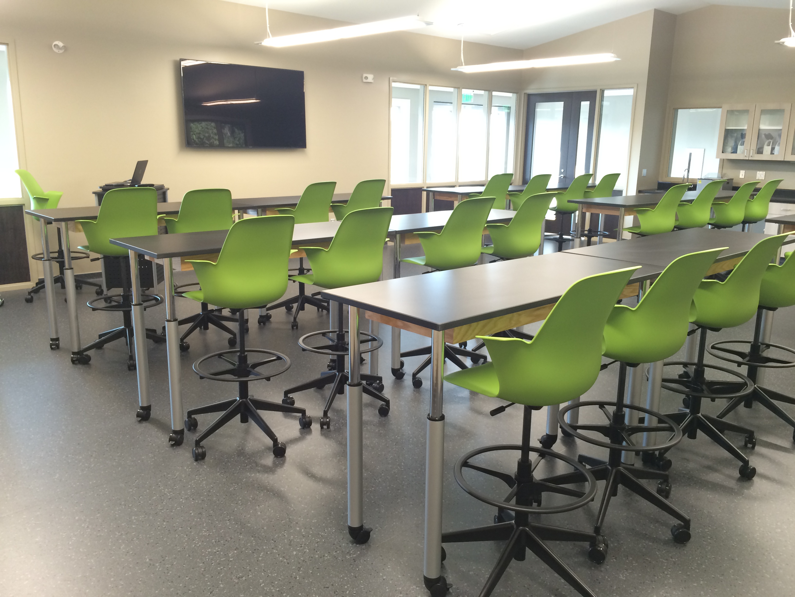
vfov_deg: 48.2
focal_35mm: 29
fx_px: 666
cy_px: 298
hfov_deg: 61.7
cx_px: 398
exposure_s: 1/30
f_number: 2.2
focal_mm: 4.15
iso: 80
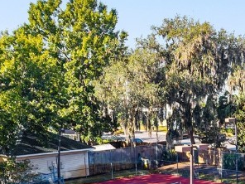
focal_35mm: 83
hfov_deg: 23.0
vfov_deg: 16.6
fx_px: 587
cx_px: 219
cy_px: 254
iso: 310
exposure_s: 1/1600
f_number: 1.8
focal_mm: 8.67
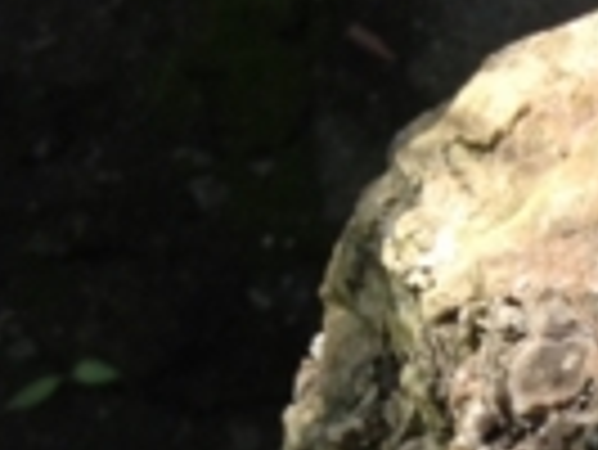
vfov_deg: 6.9
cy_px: 882
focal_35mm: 210
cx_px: 1353
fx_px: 3631
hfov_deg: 8.7
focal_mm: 4.28
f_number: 2.4
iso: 50
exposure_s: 1/336
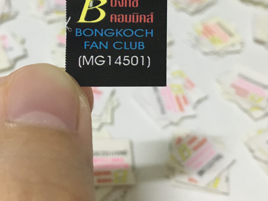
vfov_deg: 28.4
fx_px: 387
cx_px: 109
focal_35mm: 50
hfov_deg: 38.1
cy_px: 36
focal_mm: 4.15
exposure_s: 1/17
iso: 200
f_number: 2.2
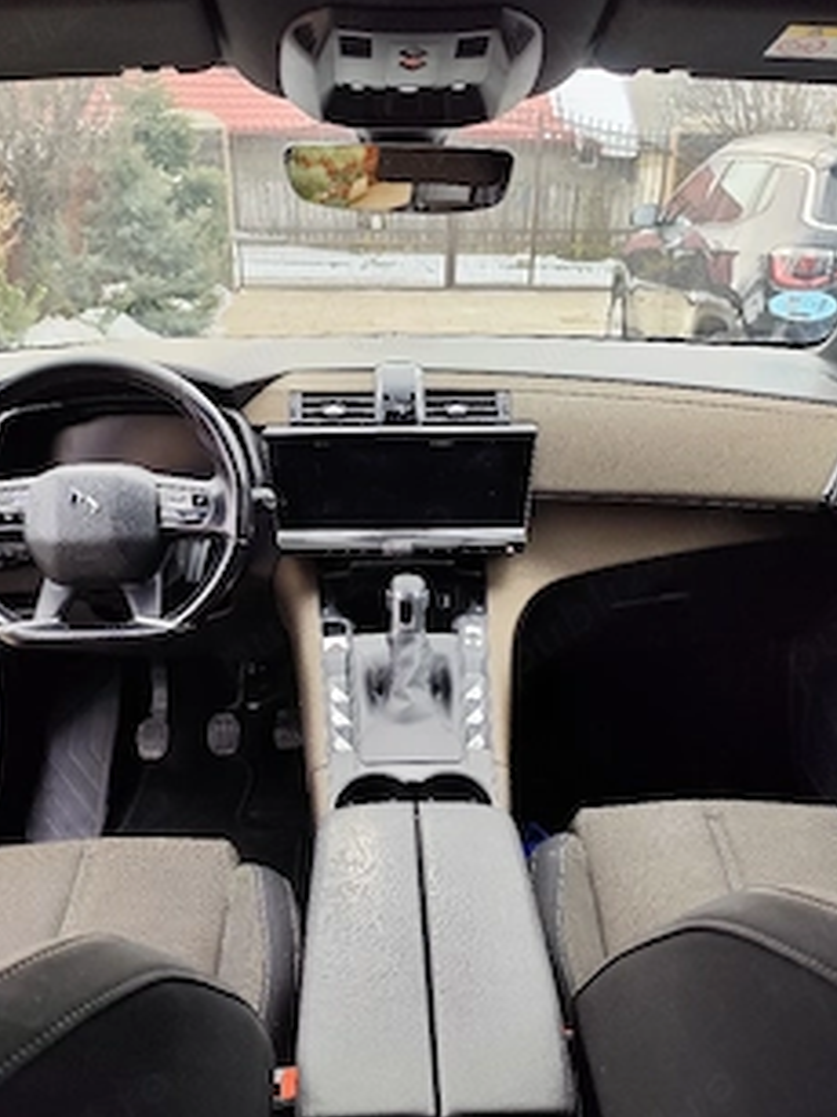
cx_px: 408
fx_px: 968
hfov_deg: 46.8
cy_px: 633
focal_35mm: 30
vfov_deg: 59.8
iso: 50
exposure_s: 1/114
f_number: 1.65
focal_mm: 6.19
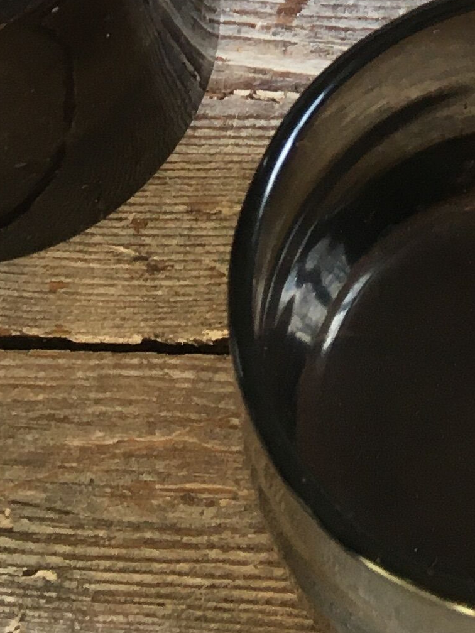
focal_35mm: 116
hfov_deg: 12.7
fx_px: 2122
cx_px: 390
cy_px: -520
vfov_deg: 14.8
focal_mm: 4.15
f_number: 2.2
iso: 64
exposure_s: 1/33
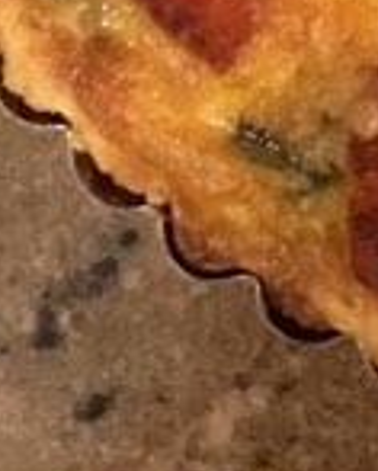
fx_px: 2749
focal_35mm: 197
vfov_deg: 8.9
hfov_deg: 7.4
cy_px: -612
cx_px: 871
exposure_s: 1/4
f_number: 2.2
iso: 64
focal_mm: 4.15
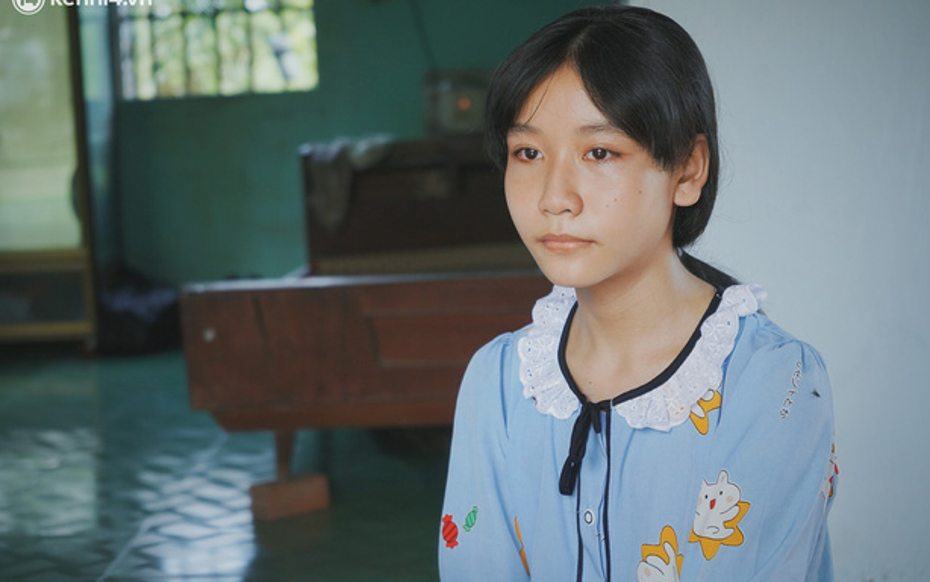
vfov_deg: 18.1
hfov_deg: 28.6
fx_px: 1825
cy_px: 280
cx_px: 462
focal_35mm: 72
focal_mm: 70
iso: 800
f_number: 5.6
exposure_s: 1/160
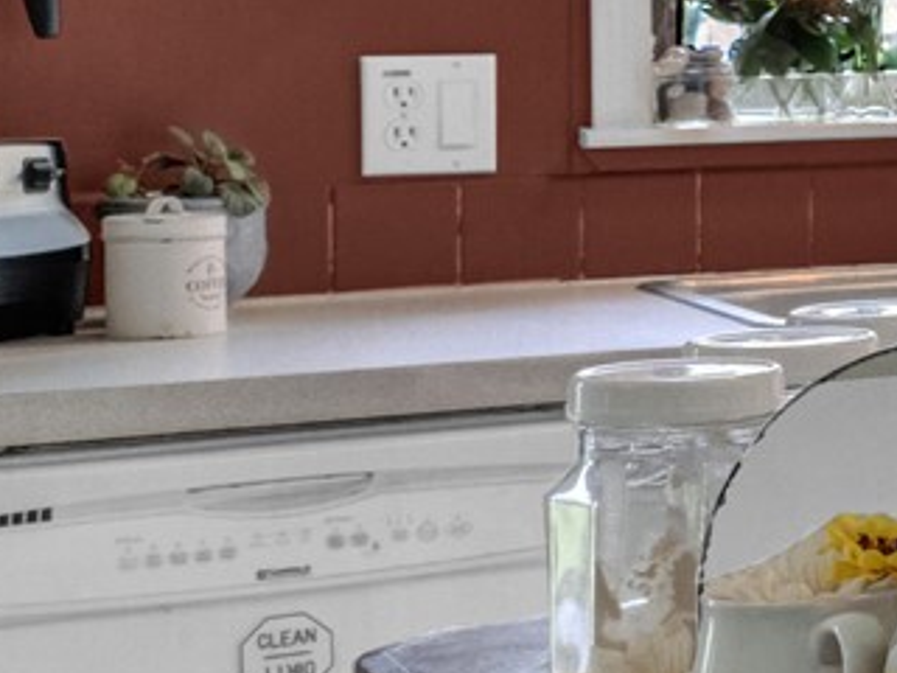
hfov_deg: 12.9
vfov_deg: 13.0
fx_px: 2902
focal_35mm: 112
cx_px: 2223
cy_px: -13
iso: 1000
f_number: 9
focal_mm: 15
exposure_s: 1/6
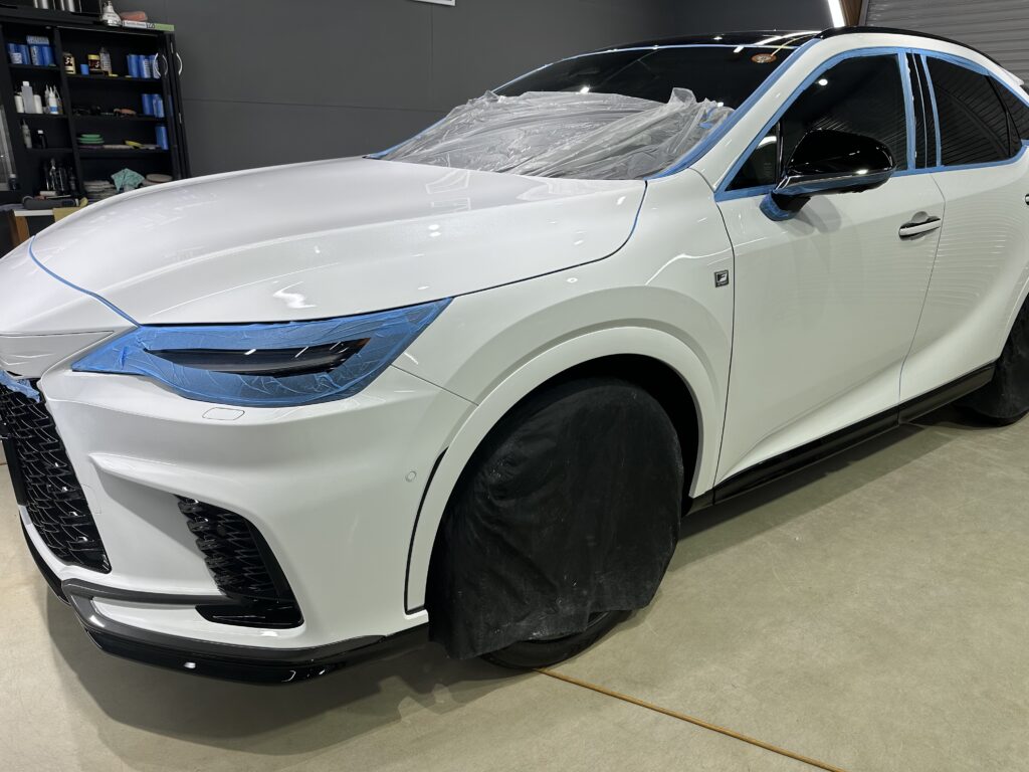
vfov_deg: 56.8
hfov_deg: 71.6
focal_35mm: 24
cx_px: 514
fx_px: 713
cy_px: 386
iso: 80
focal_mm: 6.86
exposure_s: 1/337
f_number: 1.78
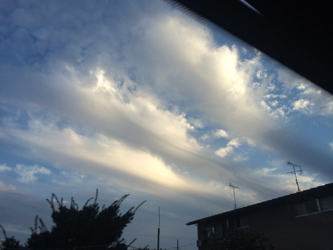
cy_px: 125
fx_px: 279
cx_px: 166
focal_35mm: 29
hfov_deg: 61.7
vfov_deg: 48.2
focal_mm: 4.15
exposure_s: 1/554
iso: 32
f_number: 2.2
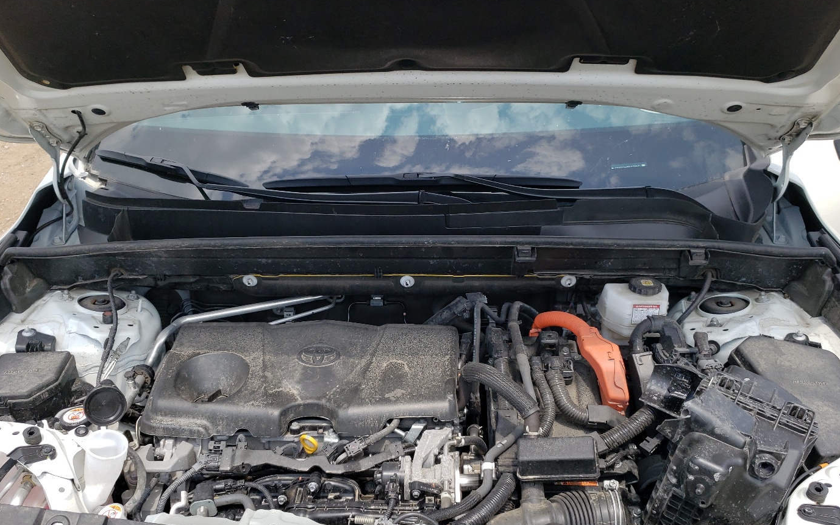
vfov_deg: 39.2
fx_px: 733
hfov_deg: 59.6
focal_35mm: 32
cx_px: 404
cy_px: 328
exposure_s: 1/2000
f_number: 1.5
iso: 50
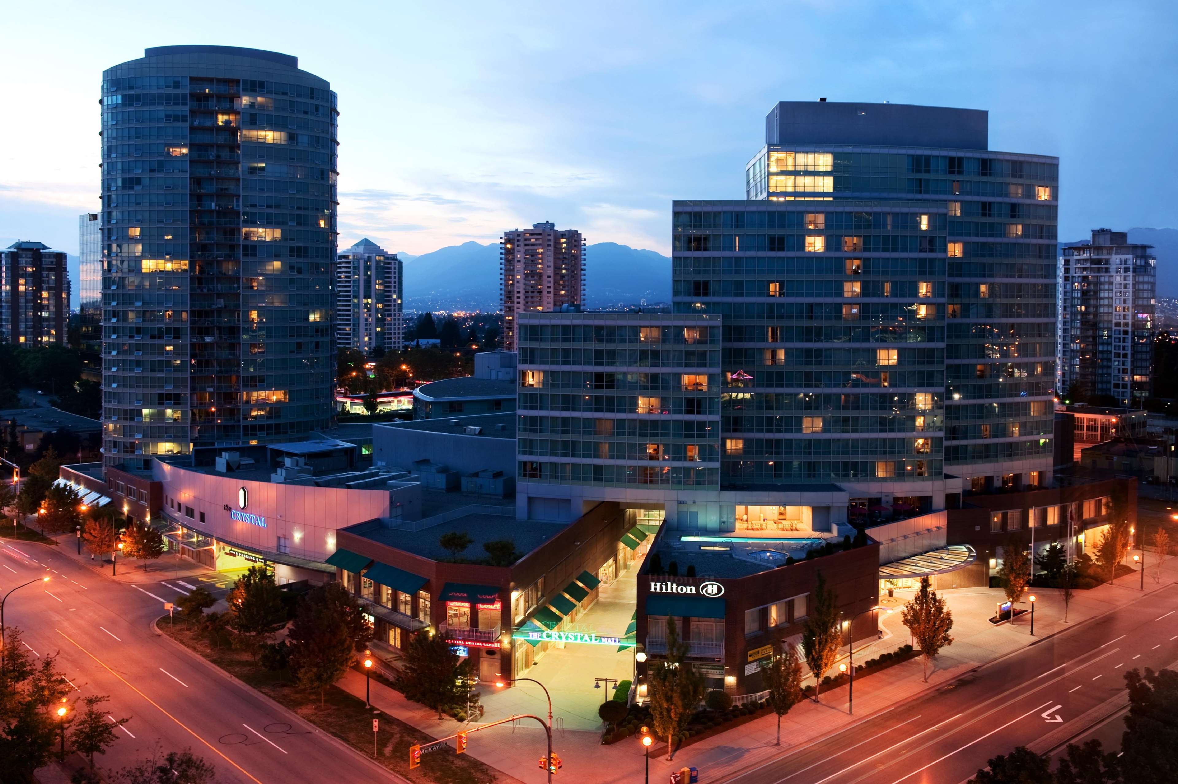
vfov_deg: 42.3
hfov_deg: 60.3
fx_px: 1014
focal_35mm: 31
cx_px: 589
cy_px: 392
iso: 200
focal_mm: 31
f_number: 8
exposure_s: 1.6
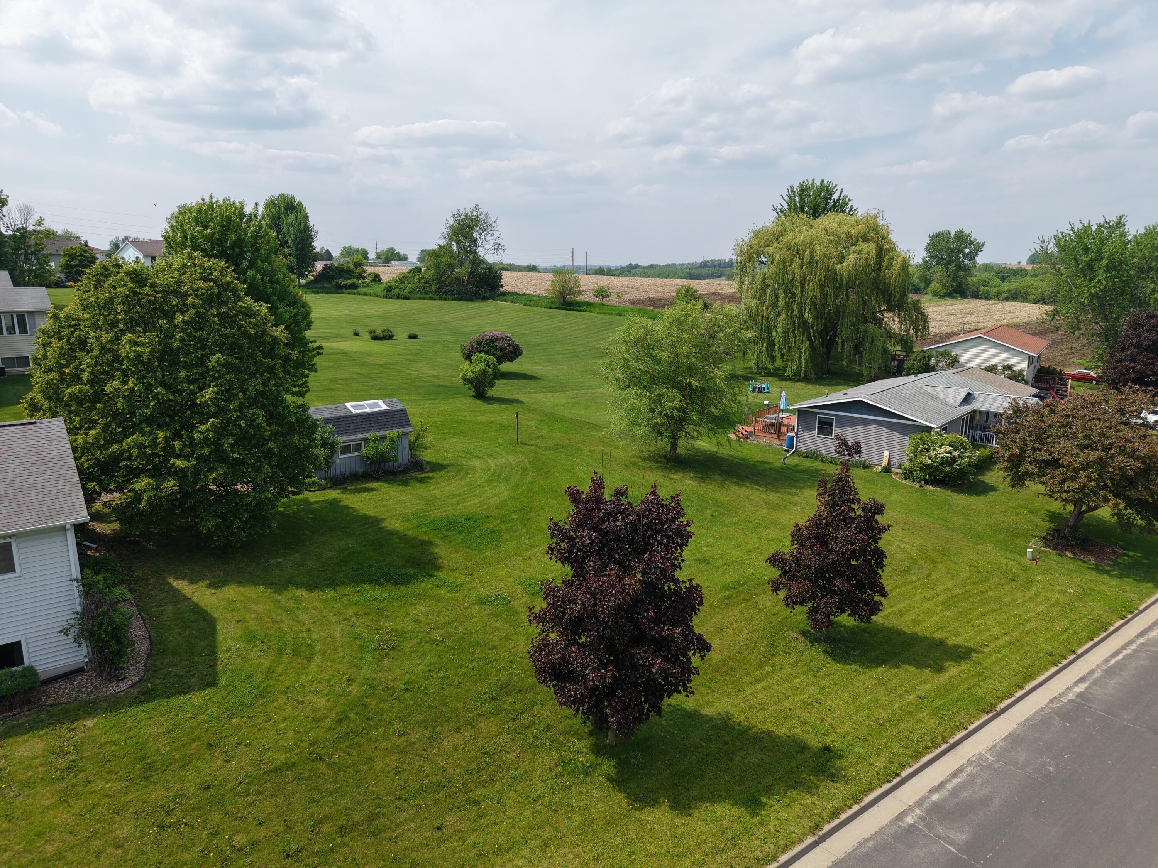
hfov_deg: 71.6
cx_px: 579
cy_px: 434
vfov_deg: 56.8
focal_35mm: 24
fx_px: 803
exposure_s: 1/4000
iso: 200
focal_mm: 8.67
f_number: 1.8
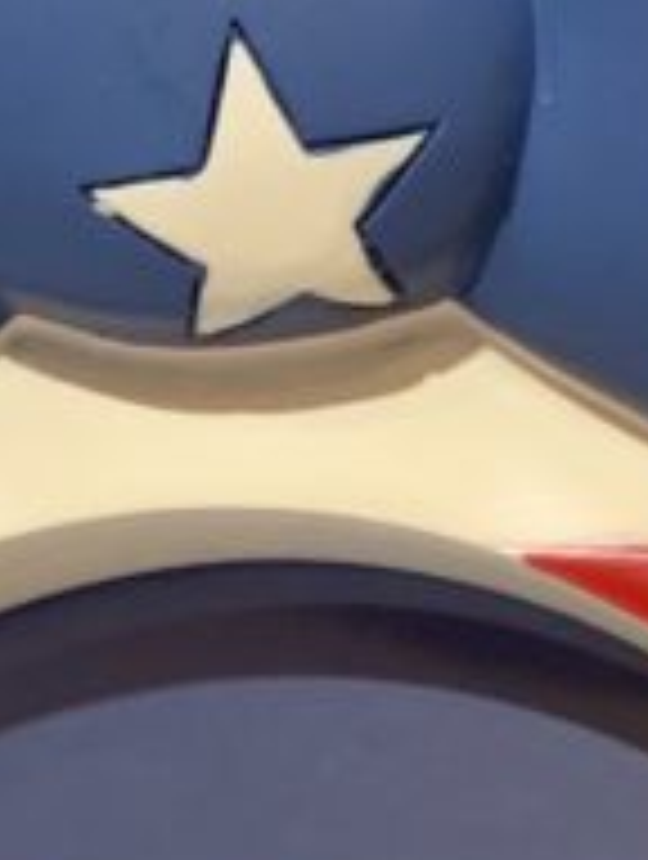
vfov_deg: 11.9
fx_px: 4055
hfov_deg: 9.1
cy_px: 892
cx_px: 360
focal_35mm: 163
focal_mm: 4.25
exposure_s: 1/60
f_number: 1.8
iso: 160
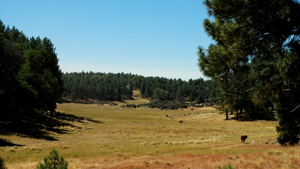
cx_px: 150
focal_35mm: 76
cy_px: 88
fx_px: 604
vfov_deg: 15.9
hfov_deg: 27.9
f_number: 9
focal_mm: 48
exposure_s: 1/320
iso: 400
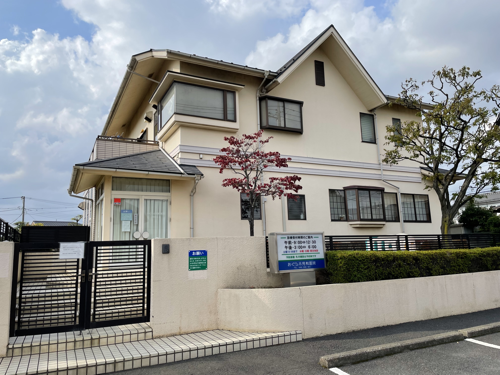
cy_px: 188
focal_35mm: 26
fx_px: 376
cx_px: 250
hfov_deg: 67.3
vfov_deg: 53.1
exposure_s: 1/3300
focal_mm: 4.2
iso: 32
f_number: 1.6
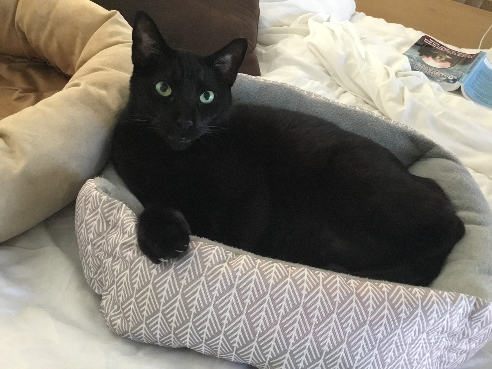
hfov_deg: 58.4
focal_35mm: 31
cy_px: 184
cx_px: 246
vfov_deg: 45.4
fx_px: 441
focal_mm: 3.3
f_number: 2.4
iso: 200
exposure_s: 1/30
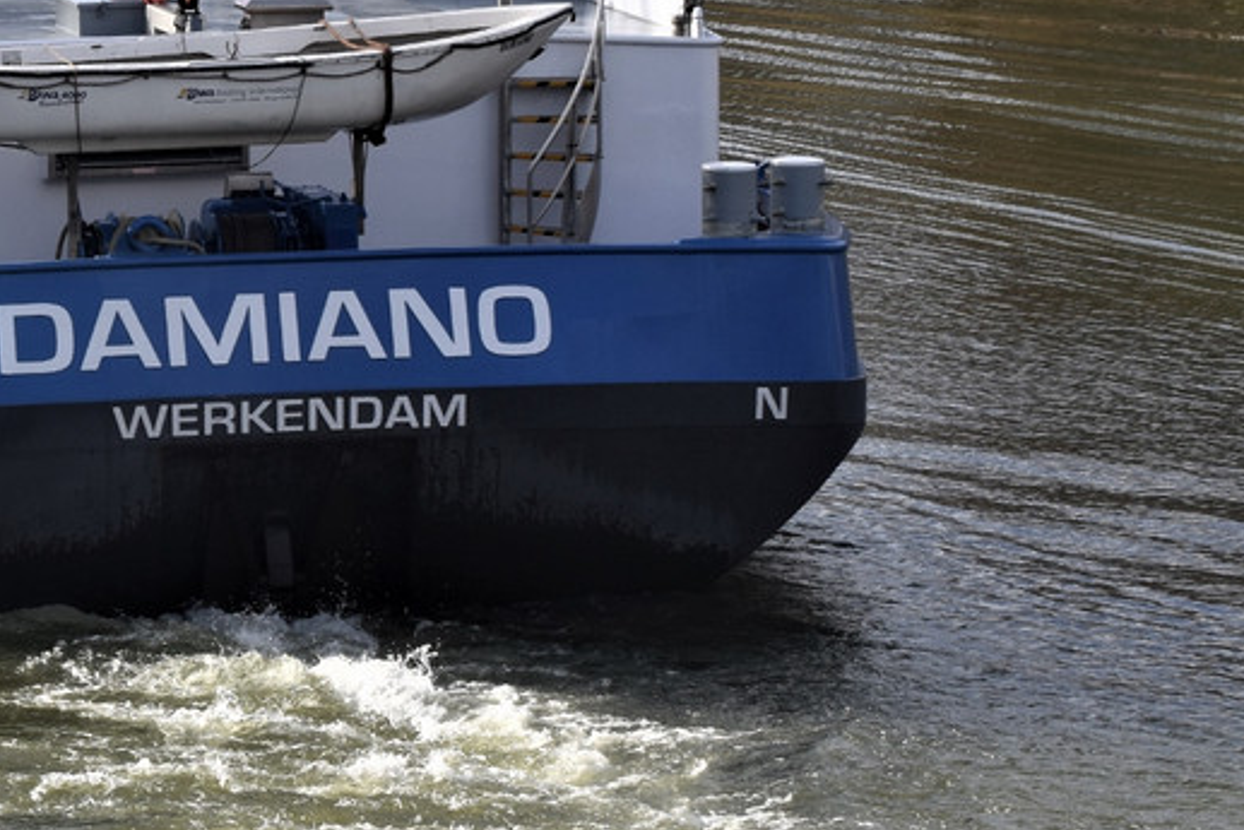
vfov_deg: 5.3
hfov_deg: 7.8
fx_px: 9027
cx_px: -22
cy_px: 82
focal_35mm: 261
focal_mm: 75
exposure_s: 1/250
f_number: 8
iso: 200
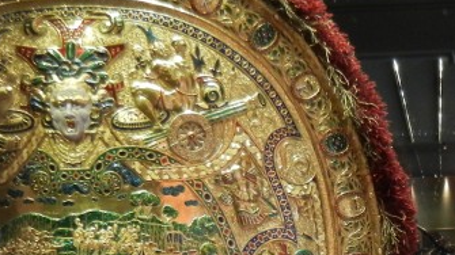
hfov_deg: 20.7
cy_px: 382
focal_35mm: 100
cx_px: 443
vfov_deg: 11.6
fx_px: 1206
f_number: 3.5
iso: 400
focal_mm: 5.4
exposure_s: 1/16.1
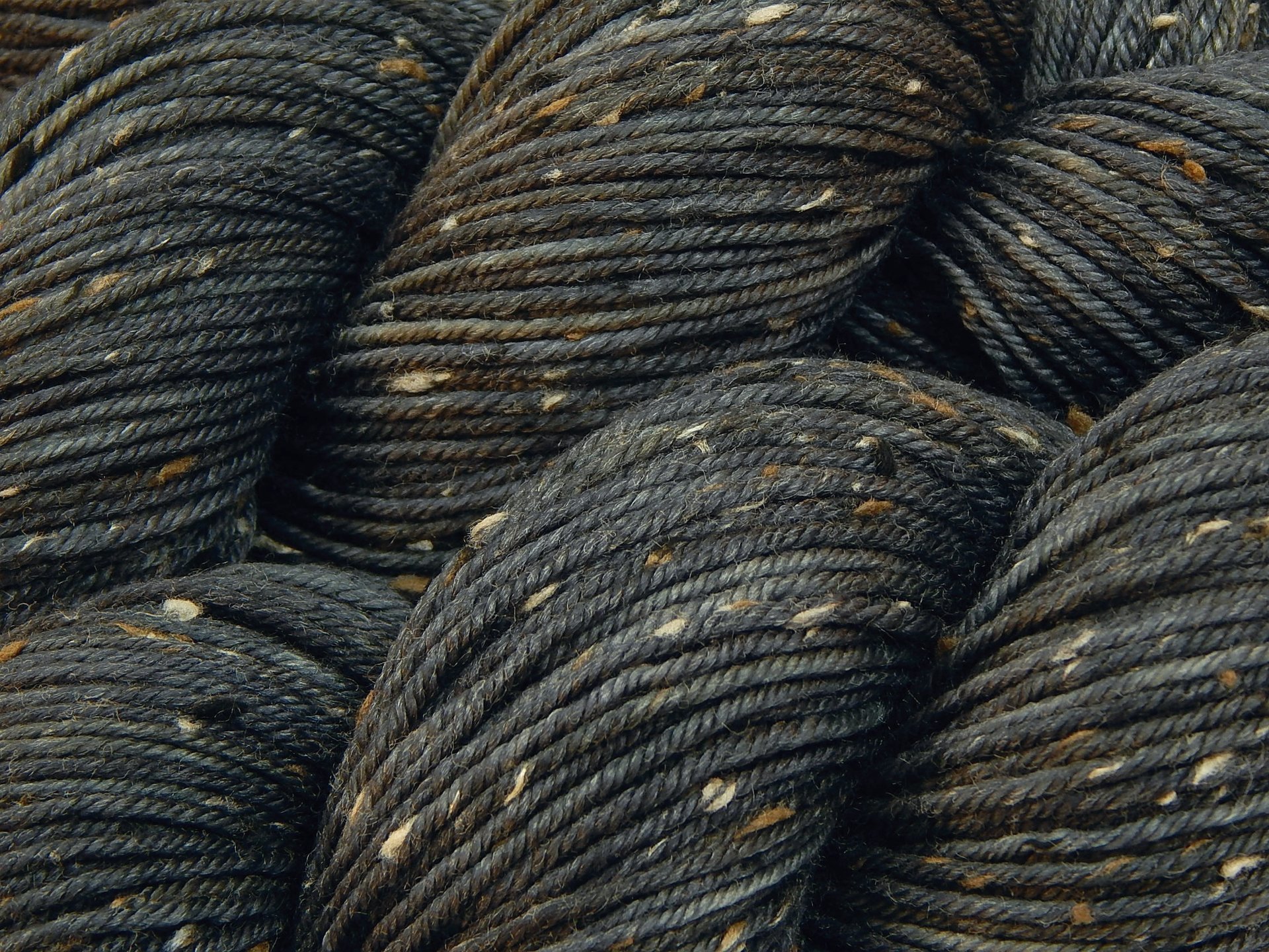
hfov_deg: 14.9
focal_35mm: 132
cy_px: 476
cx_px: 634
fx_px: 4839
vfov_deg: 11.2
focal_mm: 23.4
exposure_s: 1/8
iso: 125
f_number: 4.8
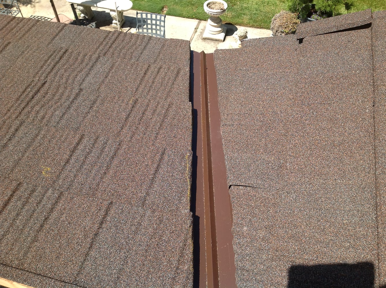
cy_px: 144
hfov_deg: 52.7
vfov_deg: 40.6
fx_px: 390
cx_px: 193
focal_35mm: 35
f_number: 2.4
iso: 80
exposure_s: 1/1043
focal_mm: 4.28
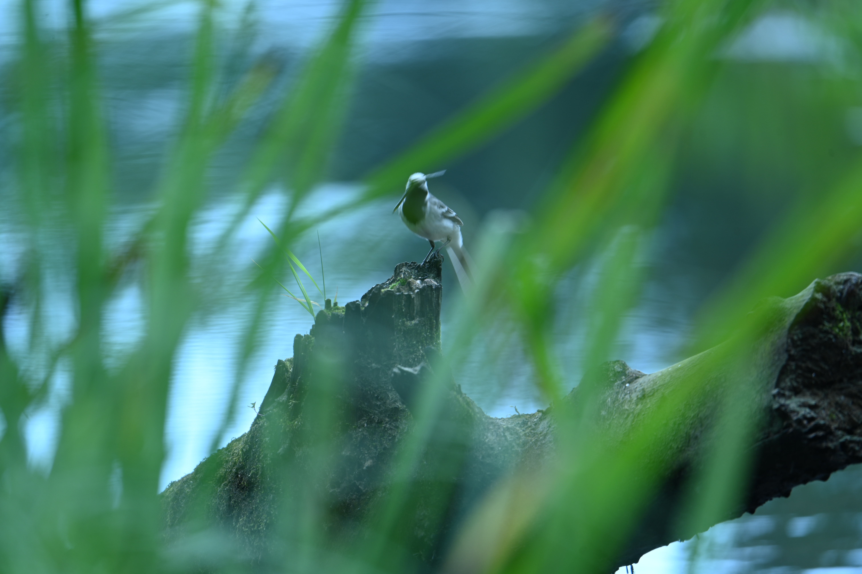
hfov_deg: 4.1
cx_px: 431
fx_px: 11964
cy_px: 287
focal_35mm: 500
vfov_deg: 2.7
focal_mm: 500
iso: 160
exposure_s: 1/100
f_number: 6.7
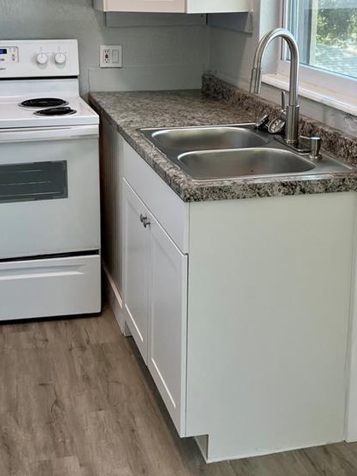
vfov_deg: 33.9
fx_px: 770
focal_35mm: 56
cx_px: 167
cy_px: 138
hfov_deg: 26.1
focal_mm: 5.7
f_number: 1.5
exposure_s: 1/163
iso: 50
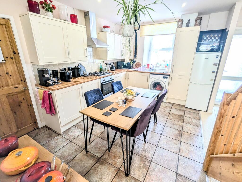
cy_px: 91
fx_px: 112
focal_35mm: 16
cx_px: 121
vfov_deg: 78.2
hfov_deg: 94.4
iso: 77
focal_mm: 2.35
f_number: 2.2
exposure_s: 1/60
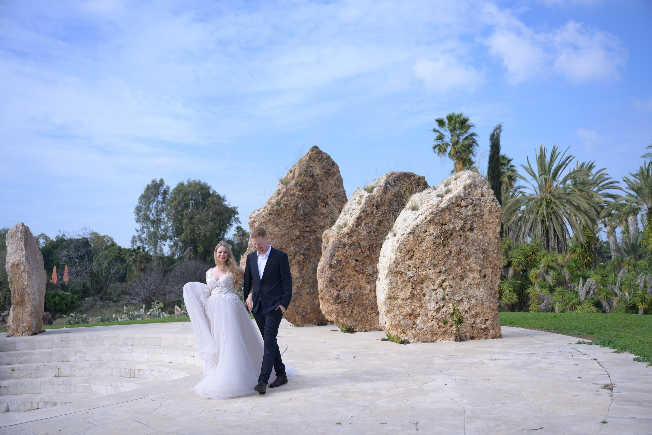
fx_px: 616
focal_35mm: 34
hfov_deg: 55.8
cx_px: 326
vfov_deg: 38.9
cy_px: 218
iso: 125
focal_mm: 34
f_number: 3.5
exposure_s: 1/1600
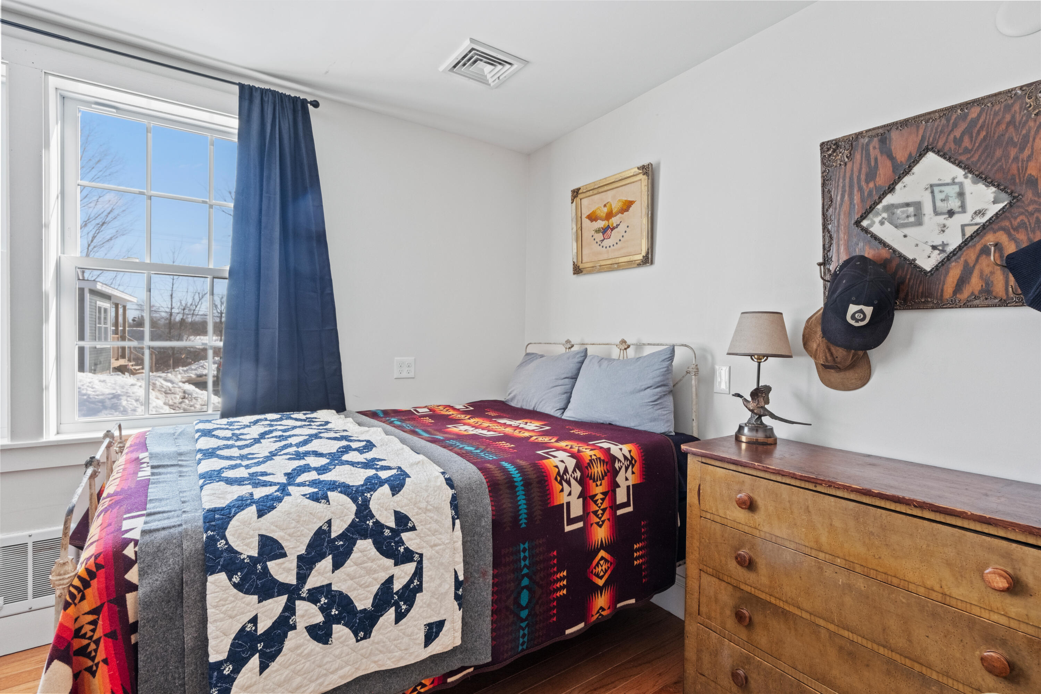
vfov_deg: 73.7
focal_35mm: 16
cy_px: 347
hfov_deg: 96.7
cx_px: 520
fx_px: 463
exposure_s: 1/6
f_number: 8
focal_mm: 10.6
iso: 500
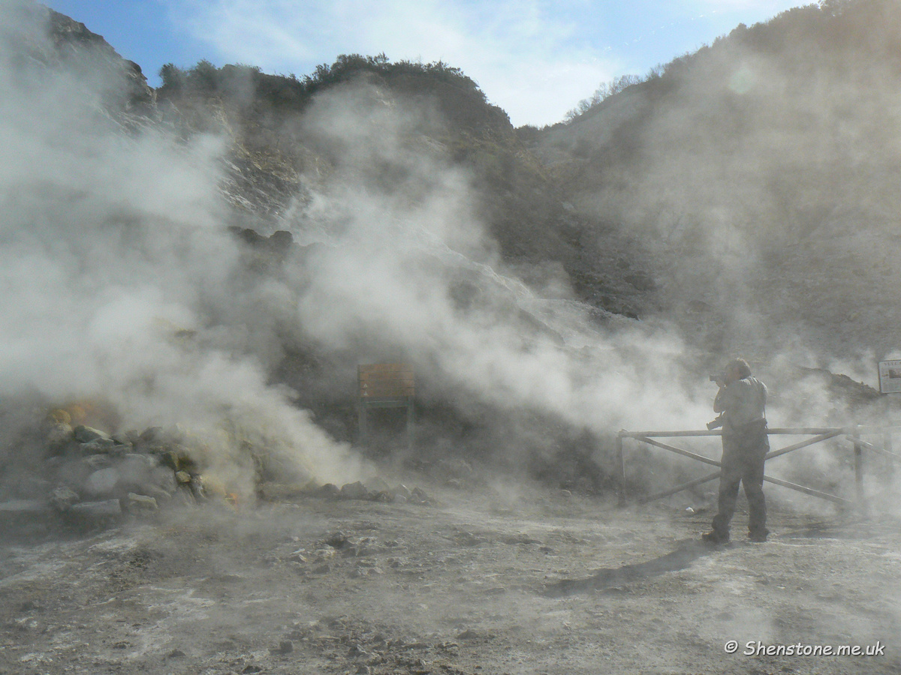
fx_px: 937
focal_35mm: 36
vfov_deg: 39.7
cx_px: 450
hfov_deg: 51.4
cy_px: 338
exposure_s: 1/1600
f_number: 8
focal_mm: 6
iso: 200
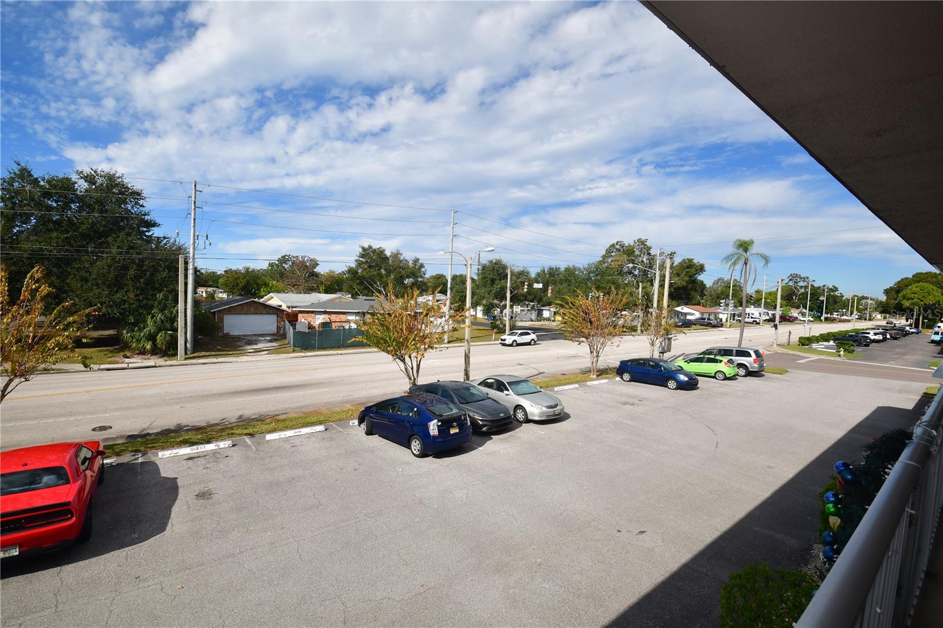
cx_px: 472
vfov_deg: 77.3
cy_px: 314
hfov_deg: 100.4
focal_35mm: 15
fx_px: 393
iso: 100
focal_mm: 10
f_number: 11
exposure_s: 1/250
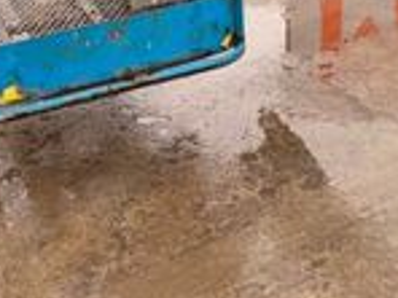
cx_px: 635
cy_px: -274
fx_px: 1115
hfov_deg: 17.7
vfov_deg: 13.4
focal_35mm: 97
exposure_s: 1/708
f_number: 1.78
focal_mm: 6.76
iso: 100
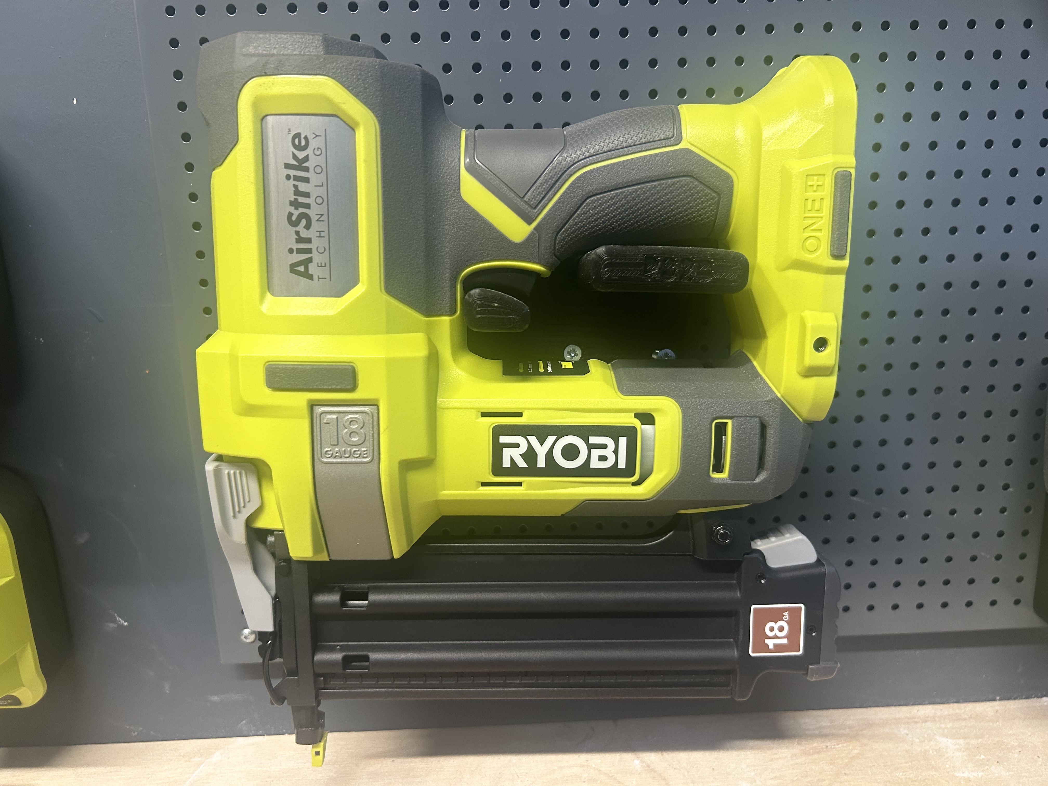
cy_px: 393
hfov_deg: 67.3
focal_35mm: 26
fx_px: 787
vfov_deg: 53.1
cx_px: 524
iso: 200
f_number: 1.5
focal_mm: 5.7
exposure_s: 1/50
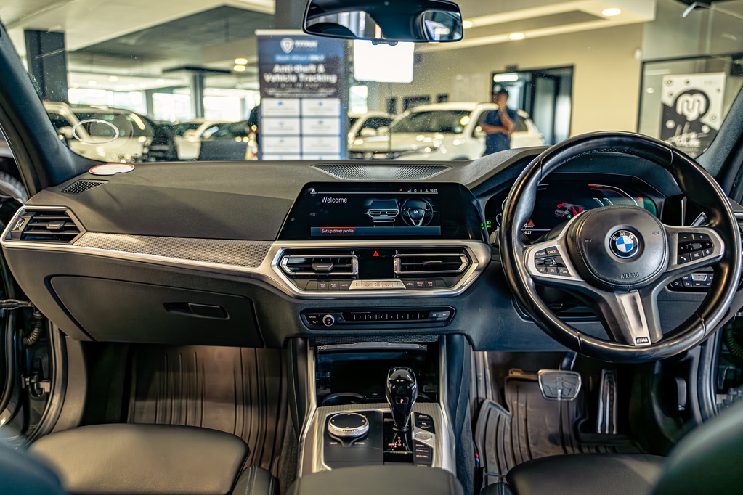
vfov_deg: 46.4
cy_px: 248
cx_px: 372
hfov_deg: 65.5
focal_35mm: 28
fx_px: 578
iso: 320
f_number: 2.8
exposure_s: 1/100
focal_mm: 28
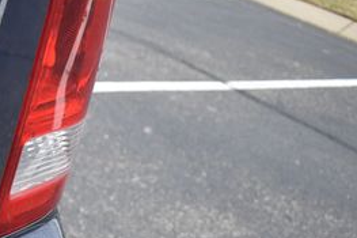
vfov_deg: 18.4
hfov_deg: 25.3
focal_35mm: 73
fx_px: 723
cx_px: -54
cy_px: 197
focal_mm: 20
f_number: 3.5
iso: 500
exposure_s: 1/250
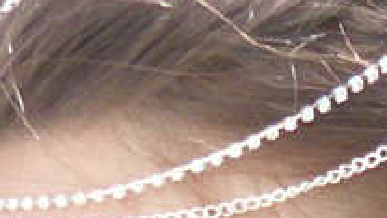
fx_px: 2576
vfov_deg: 4.4
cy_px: 922
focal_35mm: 251
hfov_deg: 8.3
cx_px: 699
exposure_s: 1/200
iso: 100
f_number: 4
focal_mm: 6
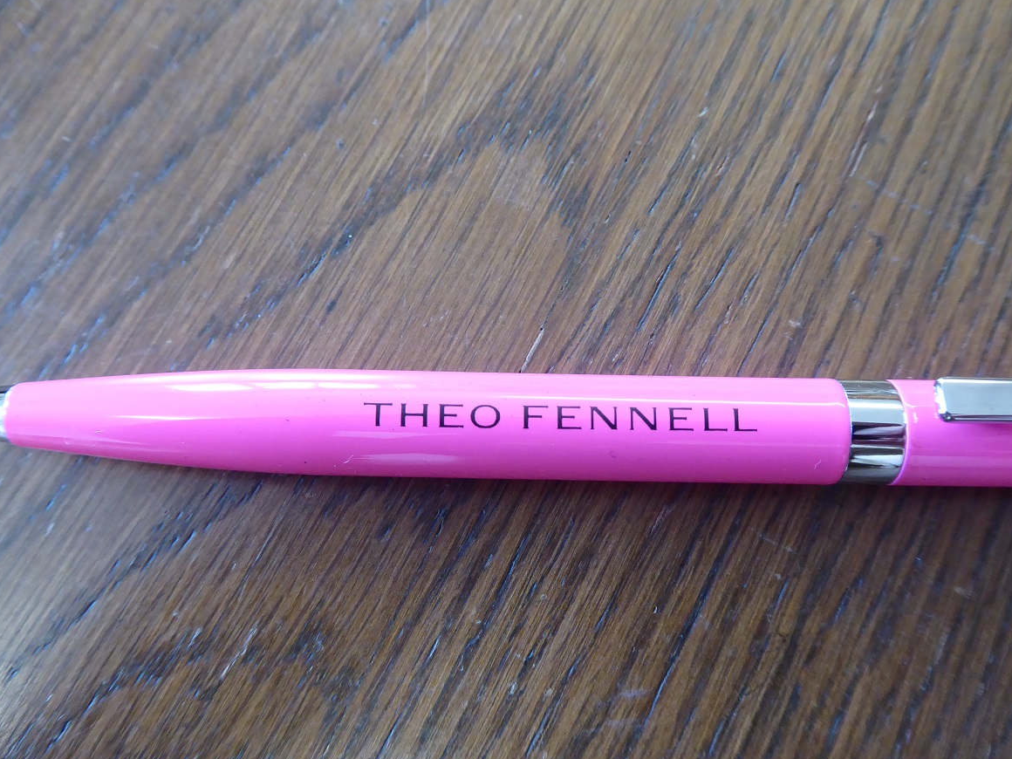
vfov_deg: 46.8
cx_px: 521
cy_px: 388
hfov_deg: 60.0
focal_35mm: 30
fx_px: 877
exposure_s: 1/30
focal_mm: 5
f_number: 3.5
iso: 400
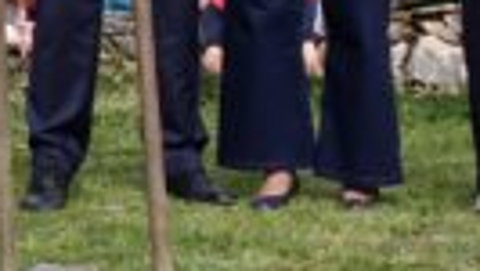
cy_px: -217
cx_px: -657
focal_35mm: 198
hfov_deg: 9.7
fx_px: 2522
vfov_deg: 6.0
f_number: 4
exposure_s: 1/320
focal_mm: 12.83
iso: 100
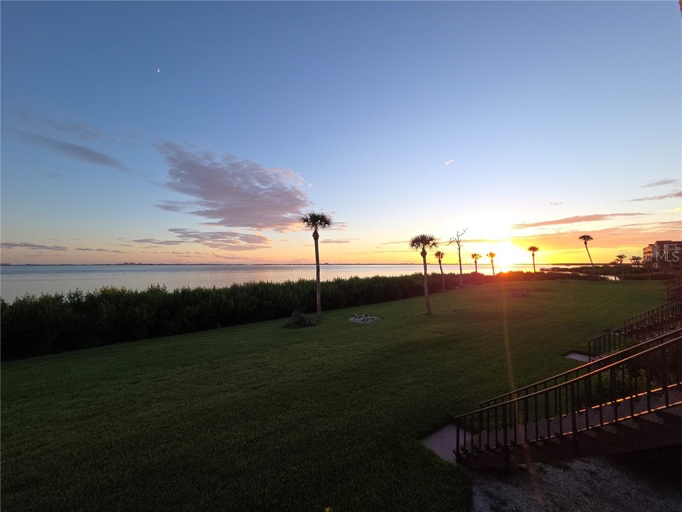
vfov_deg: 89.9
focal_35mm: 13
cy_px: 256
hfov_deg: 106.2
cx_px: 341
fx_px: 256
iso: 50
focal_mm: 2.2
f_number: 2.2
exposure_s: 1/286
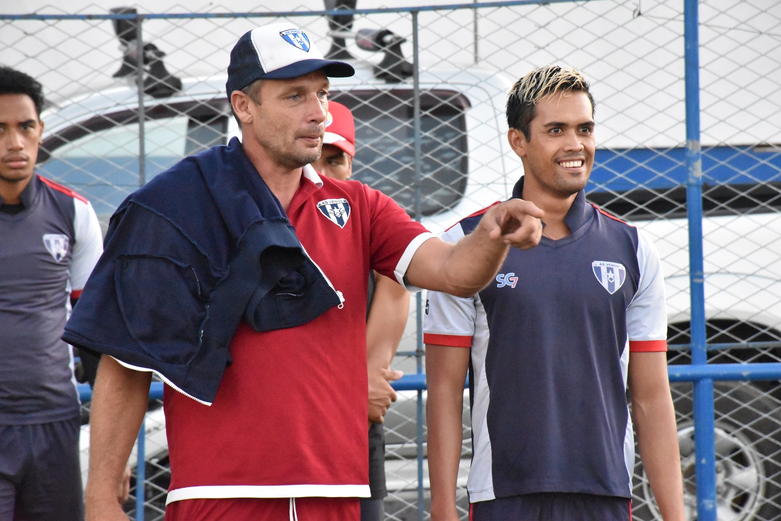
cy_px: 260
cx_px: 390
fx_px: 4555
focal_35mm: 210
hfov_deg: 9.8
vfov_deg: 6.5
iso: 10000
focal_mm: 140
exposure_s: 1/250
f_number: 9
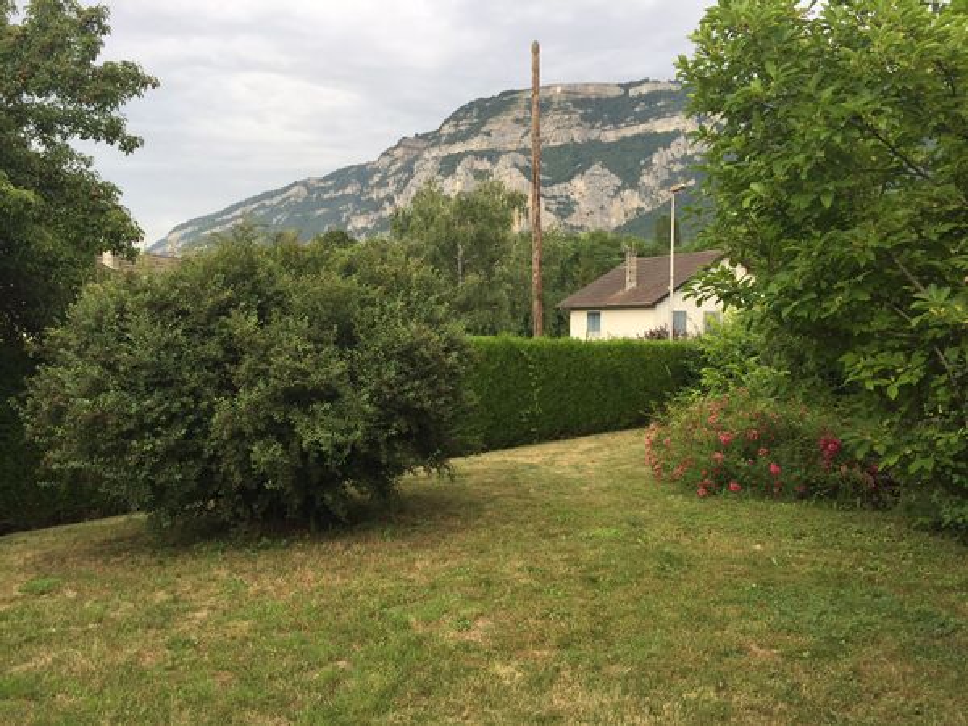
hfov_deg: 61.7
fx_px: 811
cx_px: 484
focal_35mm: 29
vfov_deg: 48.2
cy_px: 363
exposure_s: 1/306
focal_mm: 4.15
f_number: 2.2
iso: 32
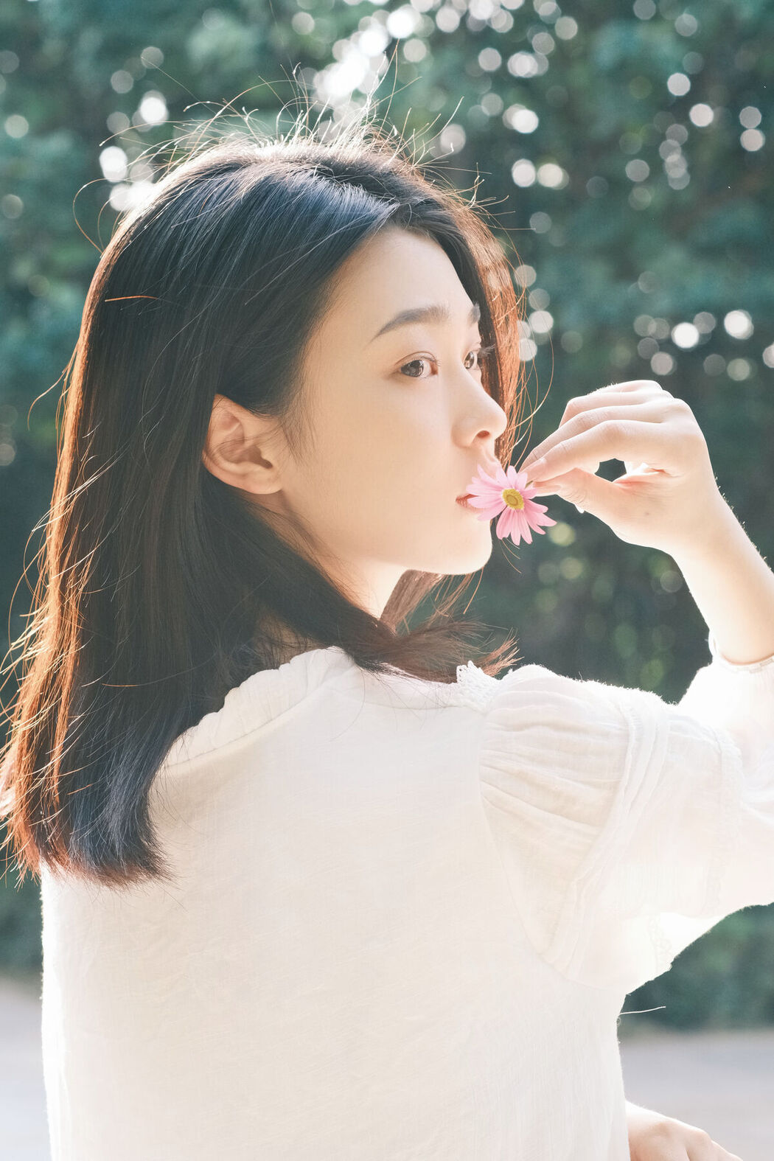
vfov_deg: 24.2
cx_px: 387
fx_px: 2709
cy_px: 580
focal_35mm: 84
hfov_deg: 16.3
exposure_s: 1/640
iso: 2000
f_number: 4
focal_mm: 56
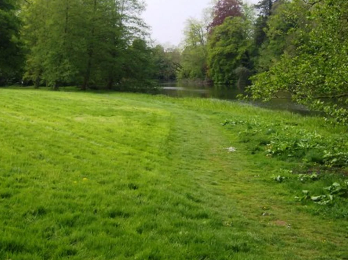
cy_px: 79
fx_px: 522
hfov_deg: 36.8
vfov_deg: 27.7
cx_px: 197
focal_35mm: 52
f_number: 4.7
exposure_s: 1/529
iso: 100
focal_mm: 6
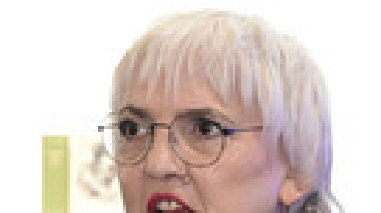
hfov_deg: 10.0
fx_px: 2179
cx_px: 233
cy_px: 518
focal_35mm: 216
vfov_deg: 5.4
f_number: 5.6
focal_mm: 70
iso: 2500
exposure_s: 1/125
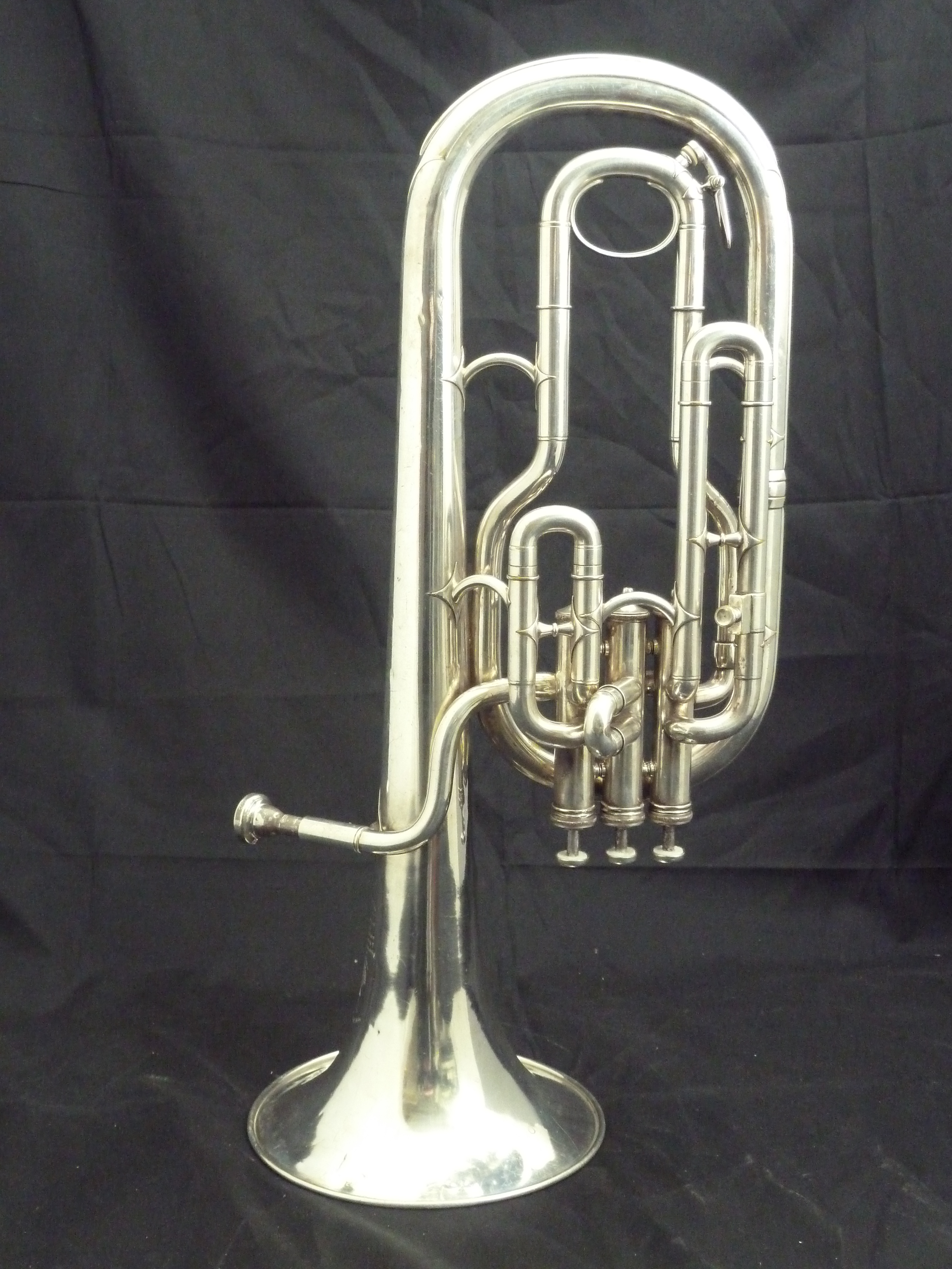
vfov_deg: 44.8
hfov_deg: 34.3
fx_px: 1540
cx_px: 476
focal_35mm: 42
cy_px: 634
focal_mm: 6.9
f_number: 3.7
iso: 800
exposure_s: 1/25
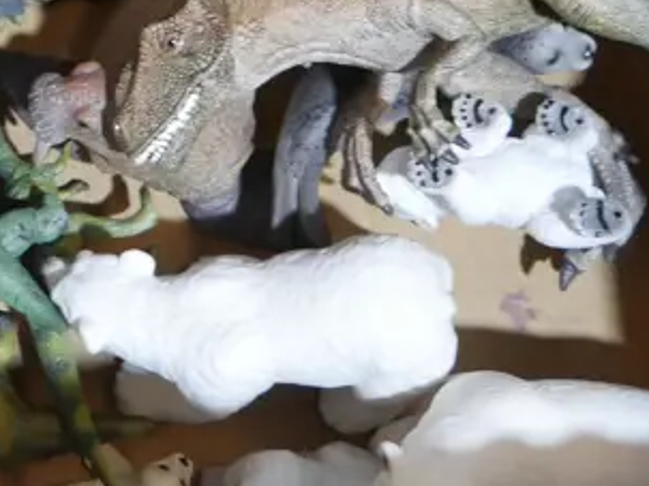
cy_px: -439
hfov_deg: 16.6
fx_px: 2155
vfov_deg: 11.7
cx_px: -63
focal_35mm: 115
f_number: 4
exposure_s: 1/60
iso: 640
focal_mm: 17
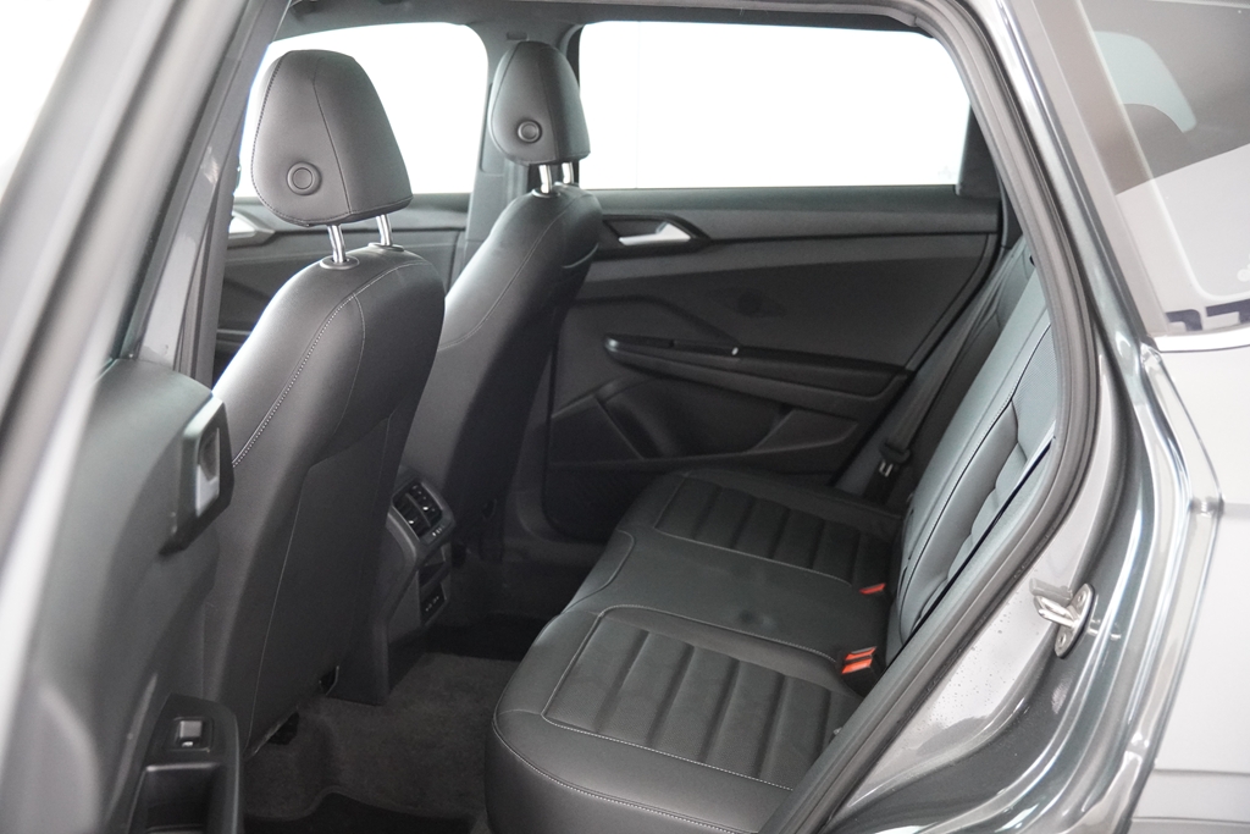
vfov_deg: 33.0
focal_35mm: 40
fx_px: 1406
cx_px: 625
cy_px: 417
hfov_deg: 47.9
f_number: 2.8
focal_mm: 27
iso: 4000
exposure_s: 1/160
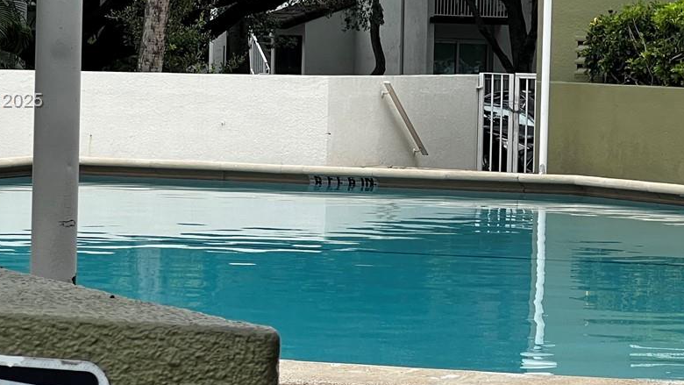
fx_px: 3120
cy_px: 102
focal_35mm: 172
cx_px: 464
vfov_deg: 7.1
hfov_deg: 12.5
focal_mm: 9
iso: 32
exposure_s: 1/274
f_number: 2.8
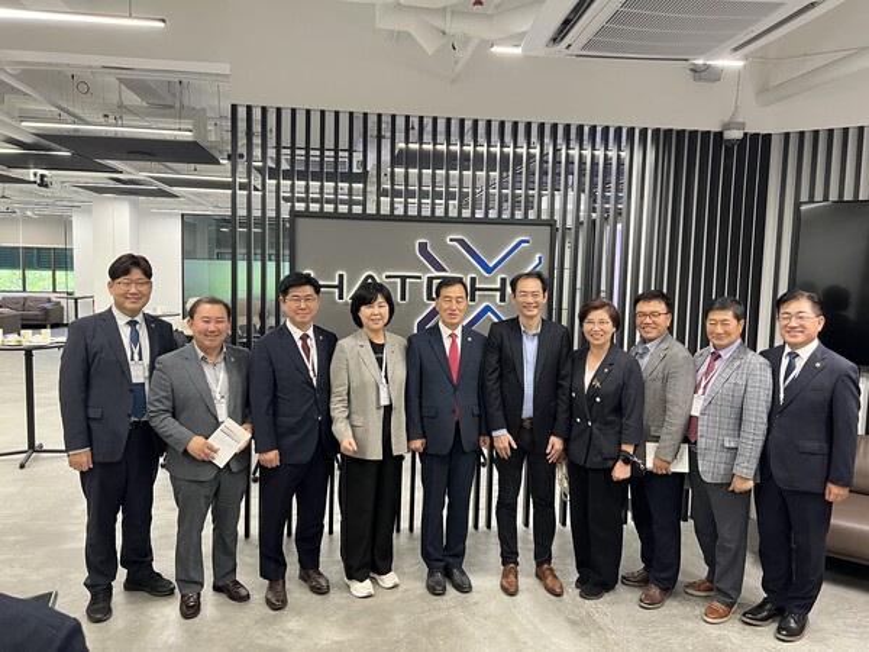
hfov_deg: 67.3
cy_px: 326
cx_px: 434
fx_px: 653
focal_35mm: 26
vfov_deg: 53.1
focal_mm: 5.7
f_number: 1.5
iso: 200
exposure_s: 1/60
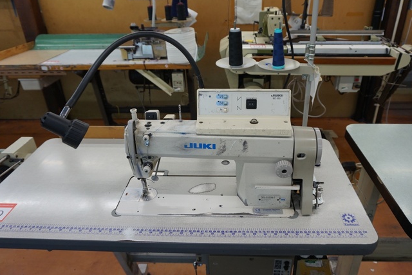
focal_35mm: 27
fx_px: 309
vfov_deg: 47.9
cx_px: 224
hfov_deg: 67.2
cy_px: 135
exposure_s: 1/160
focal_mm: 16
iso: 500
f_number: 4
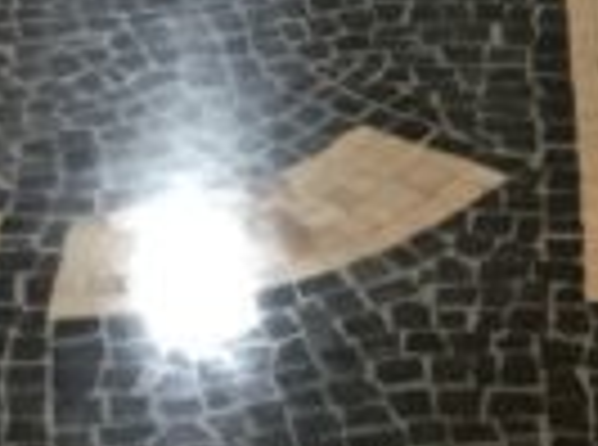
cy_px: -658
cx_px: 526
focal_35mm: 187
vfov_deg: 7.4
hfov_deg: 10.6
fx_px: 3222
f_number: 2.4
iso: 250
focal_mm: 3.3
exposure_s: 1/17
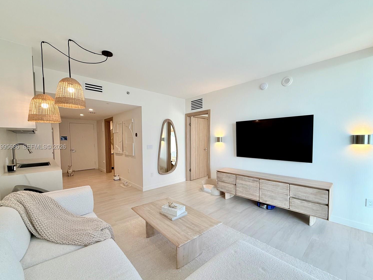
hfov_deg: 98.2
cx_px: 188
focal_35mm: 15
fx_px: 162
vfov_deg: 81.7
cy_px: 147
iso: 80
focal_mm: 2.22
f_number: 2.2
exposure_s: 1/120
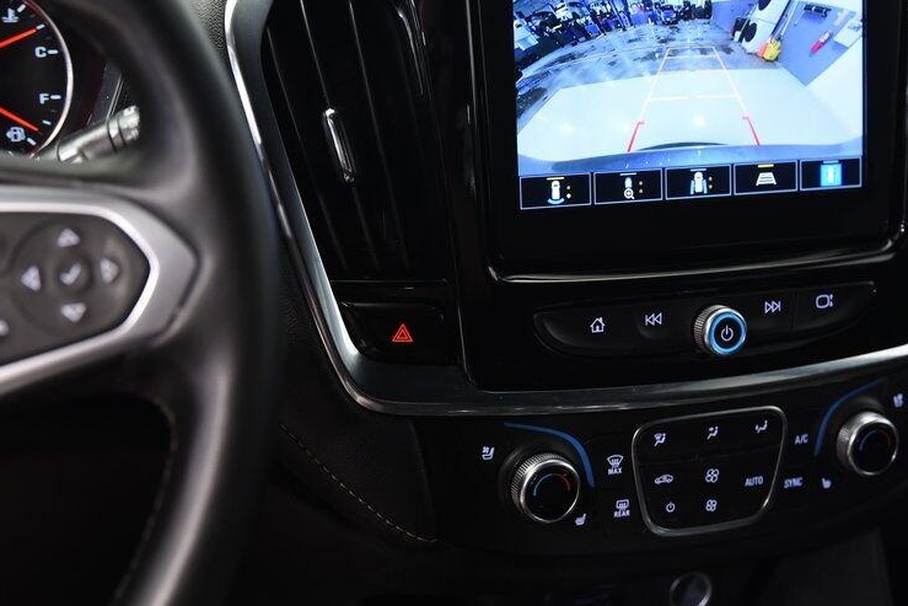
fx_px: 1539
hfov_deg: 32.9
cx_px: 435
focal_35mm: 61
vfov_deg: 22.2
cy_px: 254
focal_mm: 44
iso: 1600
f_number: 4
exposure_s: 1/20
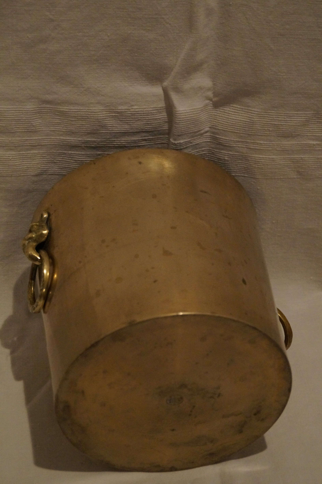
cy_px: 242
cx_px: 161
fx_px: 1008
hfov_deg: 18.1
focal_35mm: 75
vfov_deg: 27.0
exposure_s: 1/50
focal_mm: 50
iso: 3200
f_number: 5.6
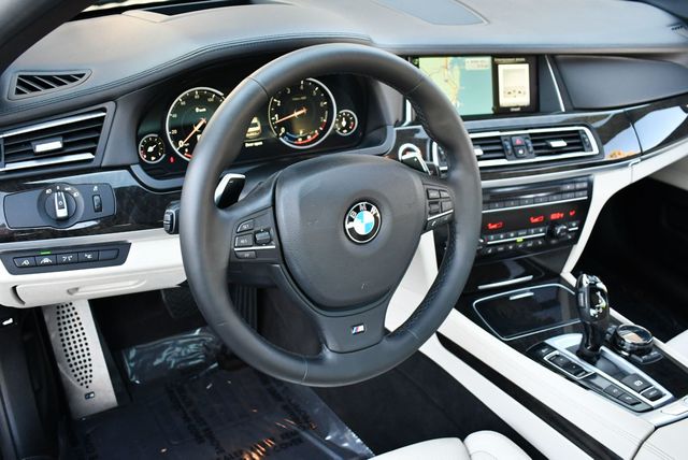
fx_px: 689
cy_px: 230
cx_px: 344
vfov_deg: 36.9
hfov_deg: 53.1
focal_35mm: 36
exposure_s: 1/160
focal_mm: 18
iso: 800
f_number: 3.5
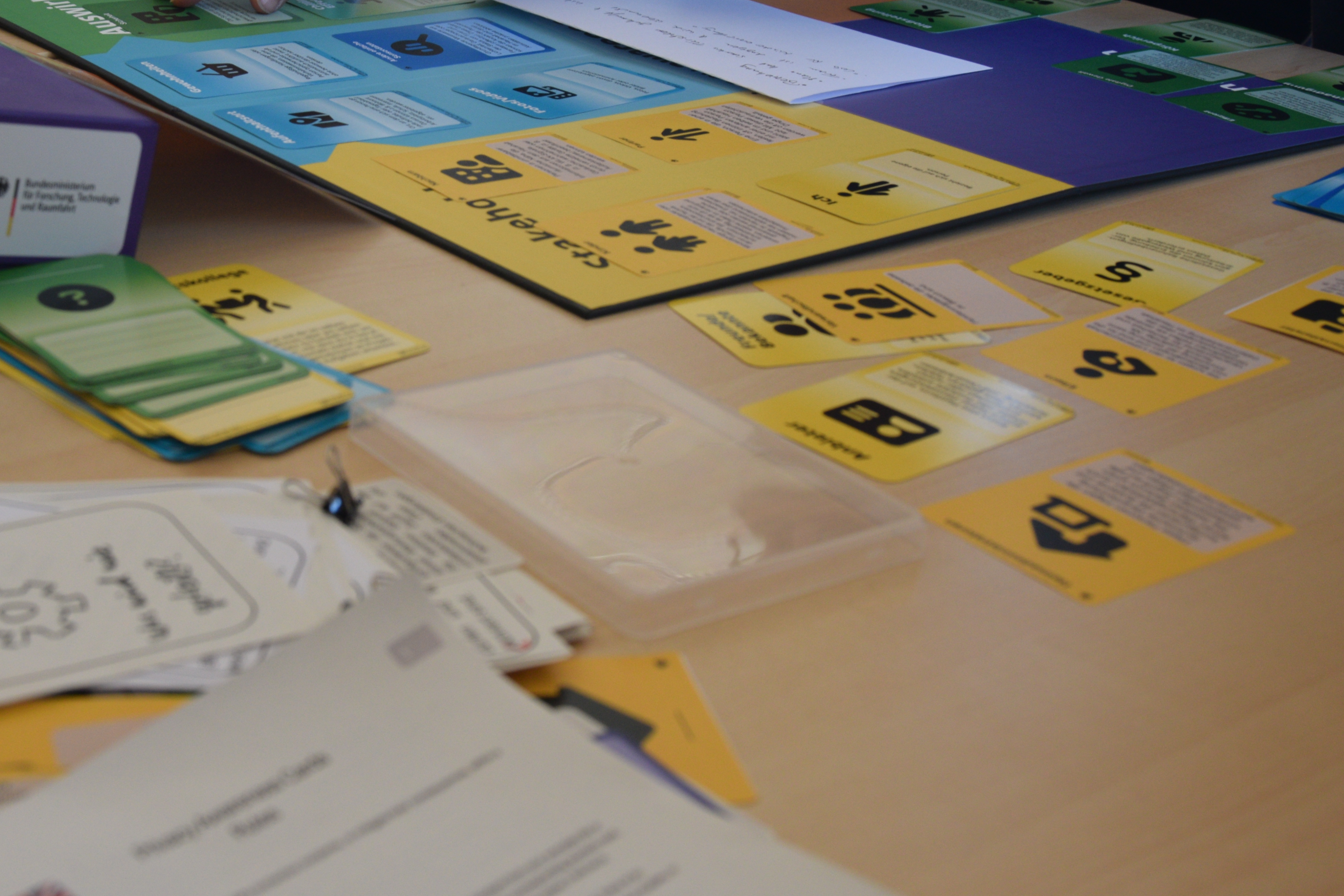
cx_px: 444
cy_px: 317
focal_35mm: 59
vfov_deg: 23.0
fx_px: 2194
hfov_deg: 33.7
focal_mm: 25
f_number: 5
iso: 400
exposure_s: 1/125
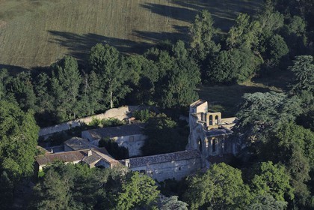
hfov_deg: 10.3
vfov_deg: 6.9
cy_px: 105
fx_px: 1744
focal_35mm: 200
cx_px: 157
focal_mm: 200
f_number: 7.1
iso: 400
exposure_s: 1/500
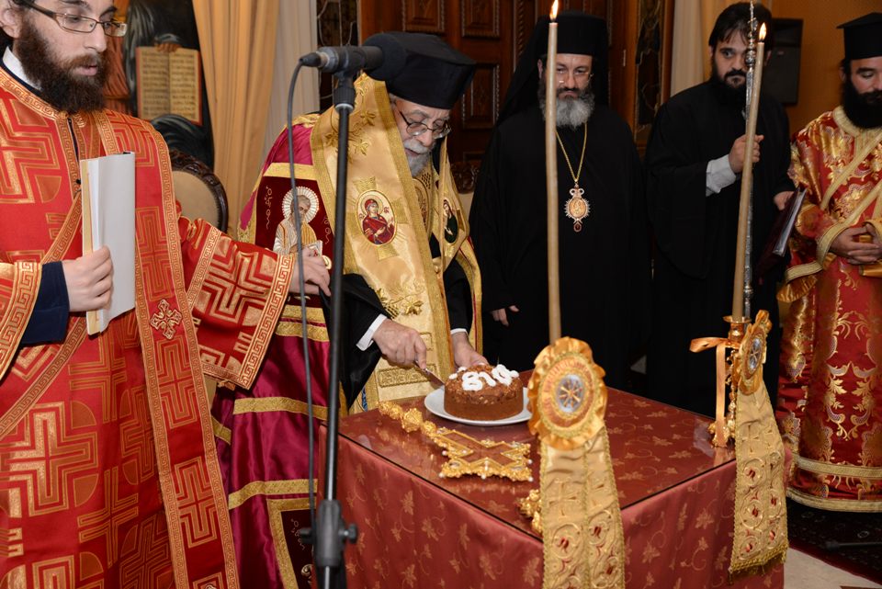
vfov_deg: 37.9
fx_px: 858
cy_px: 294
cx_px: 441
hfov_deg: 54.4
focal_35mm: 35
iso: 1000
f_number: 5
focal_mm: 35
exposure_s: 1/100
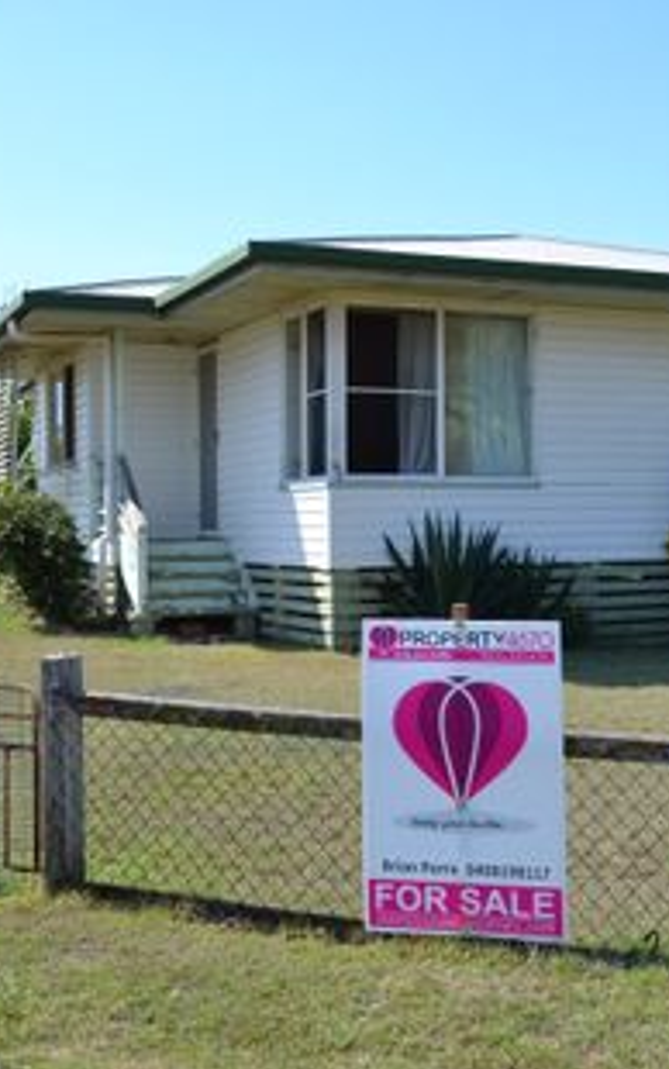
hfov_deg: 24.9
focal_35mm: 51
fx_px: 1486
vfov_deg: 39.6
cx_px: 538
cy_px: 536
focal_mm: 22
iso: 100
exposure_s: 1/200
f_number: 7.1
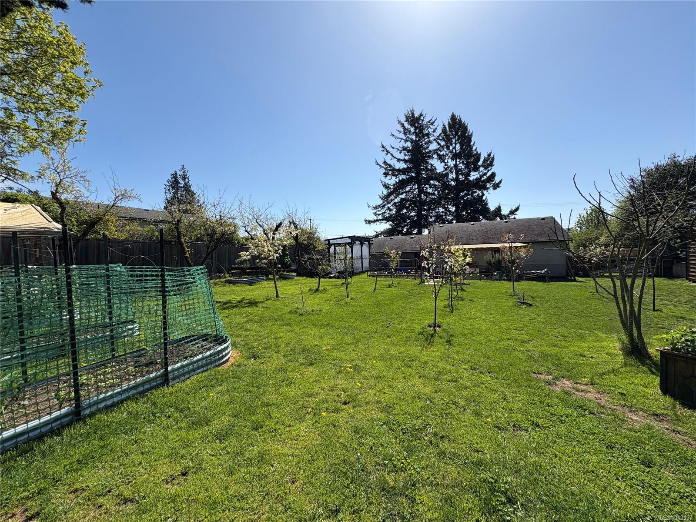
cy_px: 261
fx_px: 281
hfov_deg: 102.1
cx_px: 348
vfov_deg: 85.7
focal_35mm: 14
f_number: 2.2
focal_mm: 2.22
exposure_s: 1/2028
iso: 40
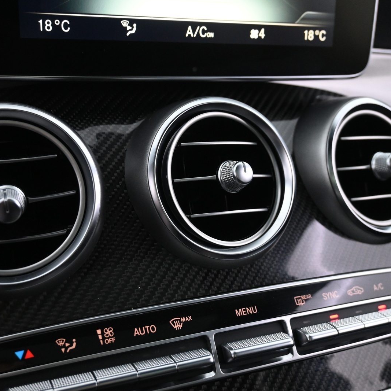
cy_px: 194
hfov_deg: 41.0
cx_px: 155
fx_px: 519
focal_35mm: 41
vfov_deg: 41.3
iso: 2000
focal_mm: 21
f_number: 4
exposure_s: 1/30
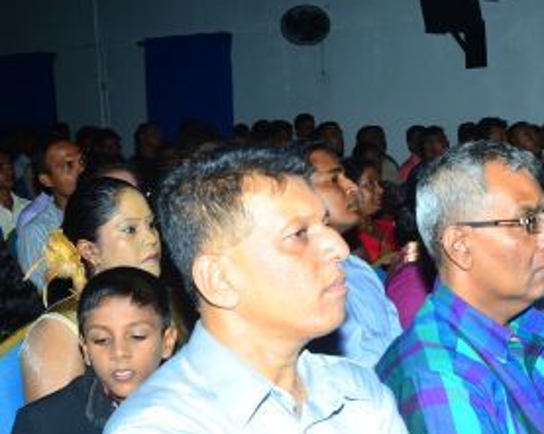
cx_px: 432
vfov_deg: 22.6
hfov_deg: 27.8
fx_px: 1078
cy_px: 301
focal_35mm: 67
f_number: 6.3
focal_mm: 22
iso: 400
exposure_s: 1/50
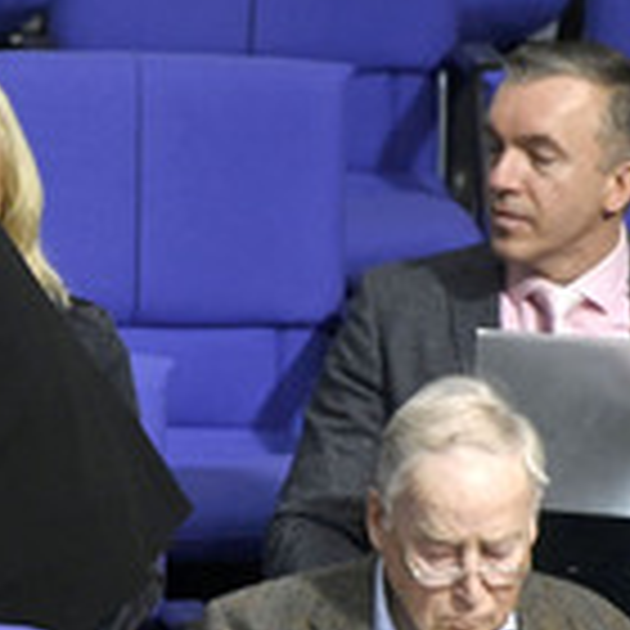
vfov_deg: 1.5
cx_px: -295
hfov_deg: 1.5
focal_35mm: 1203
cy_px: 374
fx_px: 24770
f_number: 5.6
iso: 10000
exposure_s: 1/500
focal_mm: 440
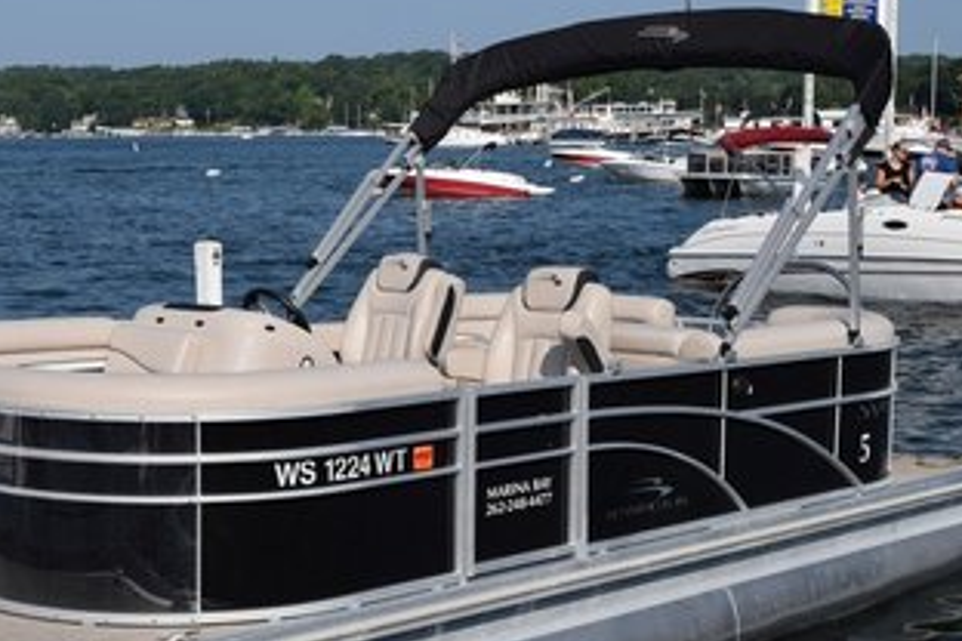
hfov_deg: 28.8
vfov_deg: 19.5
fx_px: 1865
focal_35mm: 70
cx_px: 364
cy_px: 370
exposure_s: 1/500
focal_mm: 29
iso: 200
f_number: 11
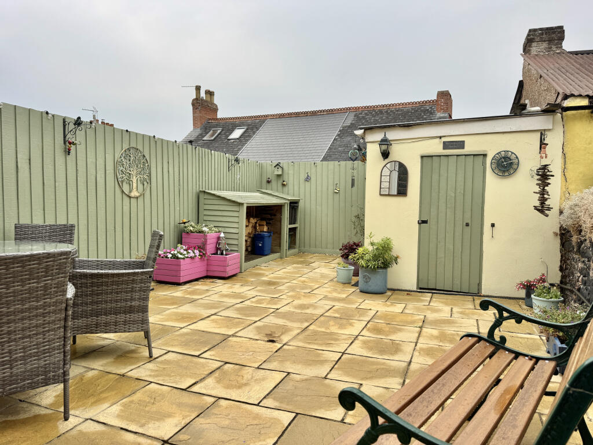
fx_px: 411
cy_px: 222
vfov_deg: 56.8
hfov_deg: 71.6
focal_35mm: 24
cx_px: 296
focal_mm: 6.76
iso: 80
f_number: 1.78
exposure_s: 1/2105
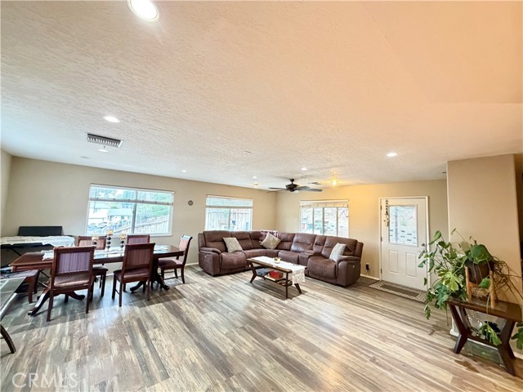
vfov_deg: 85.7
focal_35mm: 14
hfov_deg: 102.1
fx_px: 212
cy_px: 196
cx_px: 262
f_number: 2.2
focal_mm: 2.22
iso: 640
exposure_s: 1/60
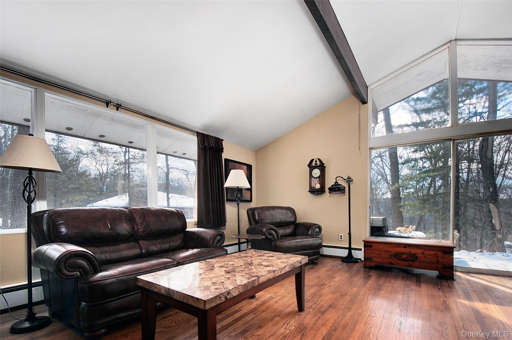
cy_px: 170
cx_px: 256
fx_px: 213
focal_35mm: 15
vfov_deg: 77.2
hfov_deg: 100.4
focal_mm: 10
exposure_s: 1/60
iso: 200
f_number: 14
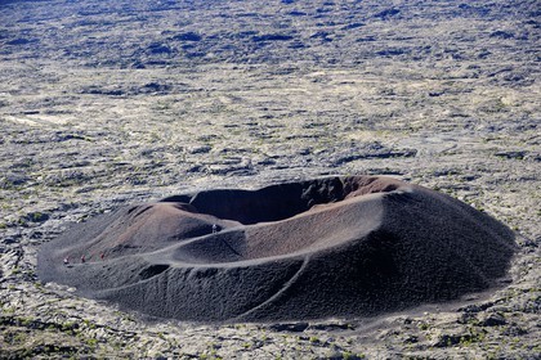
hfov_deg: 19.5
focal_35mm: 105
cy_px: 180
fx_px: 1578
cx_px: 270
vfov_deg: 13.0
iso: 400
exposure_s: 1/200
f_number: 6.3
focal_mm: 105
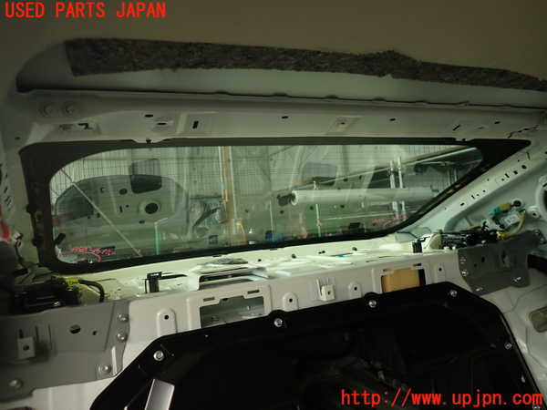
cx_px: 274
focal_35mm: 25
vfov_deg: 54.9
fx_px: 395
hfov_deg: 69.4
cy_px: 205
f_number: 2
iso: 200
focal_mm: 4.5
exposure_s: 1/50
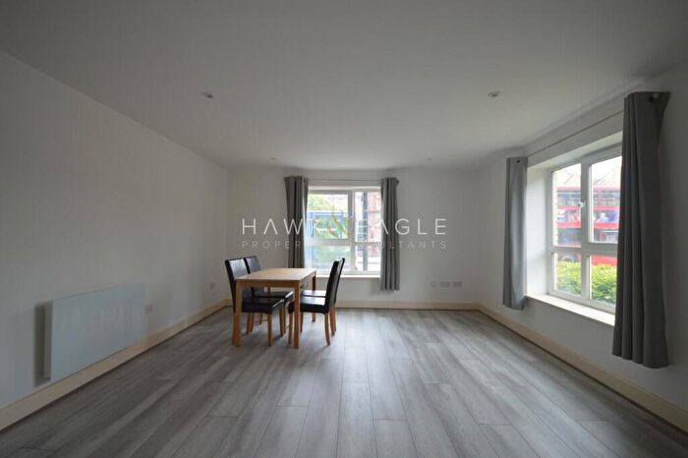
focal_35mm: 15
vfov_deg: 77.3
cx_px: 344
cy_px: 229
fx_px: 287
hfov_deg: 100.4
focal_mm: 10
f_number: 4
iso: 400
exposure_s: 1/100
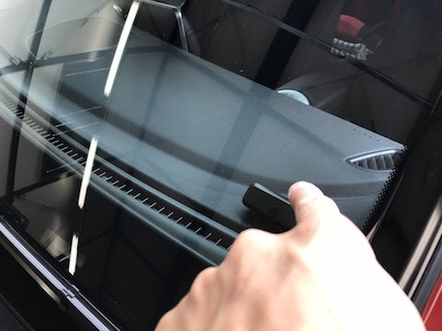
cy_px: 166
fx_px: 358
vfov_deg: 49.7
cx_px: 221
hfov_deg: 63.4
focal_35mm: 28
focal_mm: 3.99
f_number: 1.8
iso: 32
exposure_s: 1/120
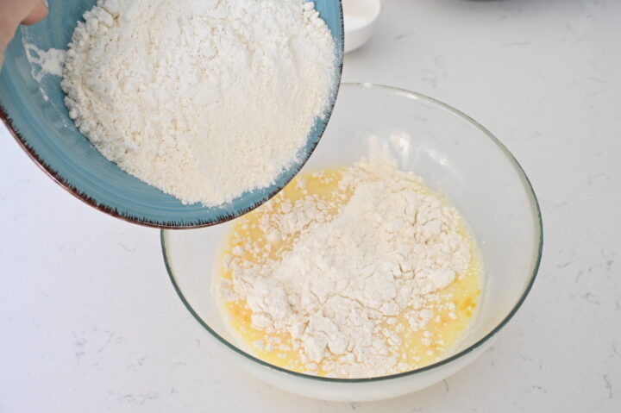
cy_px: 206
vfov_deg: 34.2
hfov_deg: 49.6
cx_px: 310
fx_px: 672
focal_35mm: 39
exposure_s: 1/50
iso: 1600
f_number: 7.1
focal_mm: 26.5
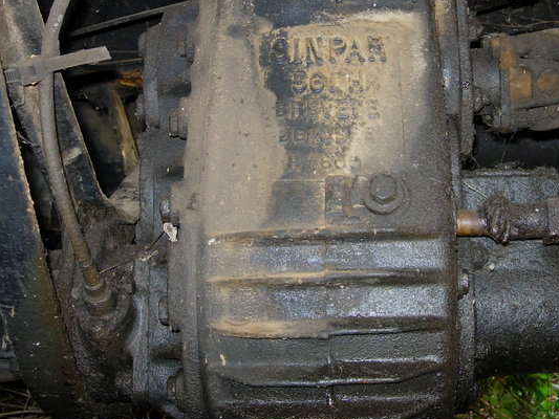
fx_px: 921
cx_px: 318
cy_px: 119
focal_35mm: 57
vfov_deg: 25.4
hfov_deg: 33.7
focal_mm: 7.8
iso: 79
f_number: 2.8
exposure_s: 1/64
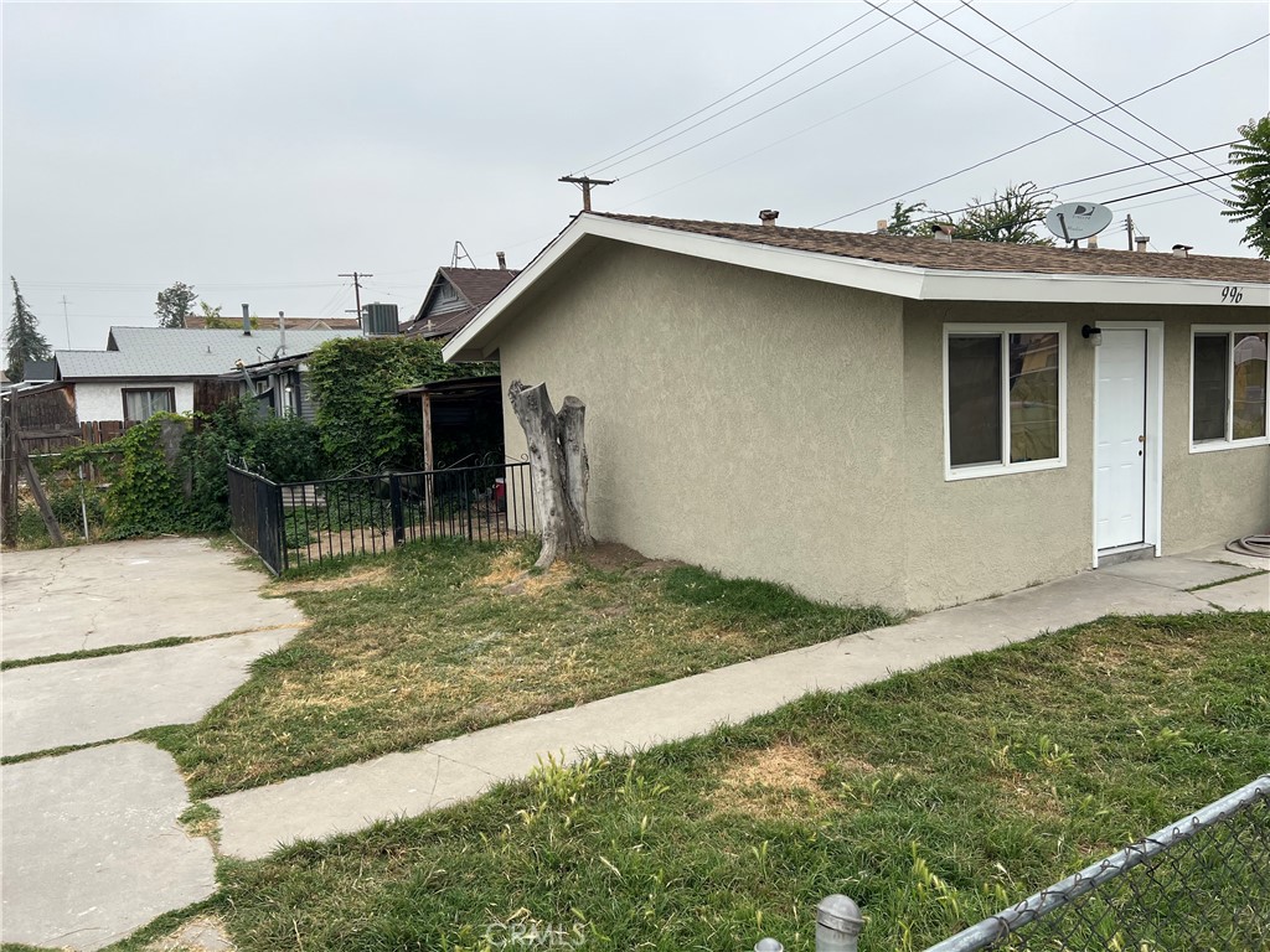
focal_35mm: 26
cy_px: 476
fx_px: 954
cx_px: 635
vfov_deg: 53.1
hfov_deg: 67.3
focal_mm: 5.7
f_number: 1.5
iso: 50
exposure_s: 1/2513
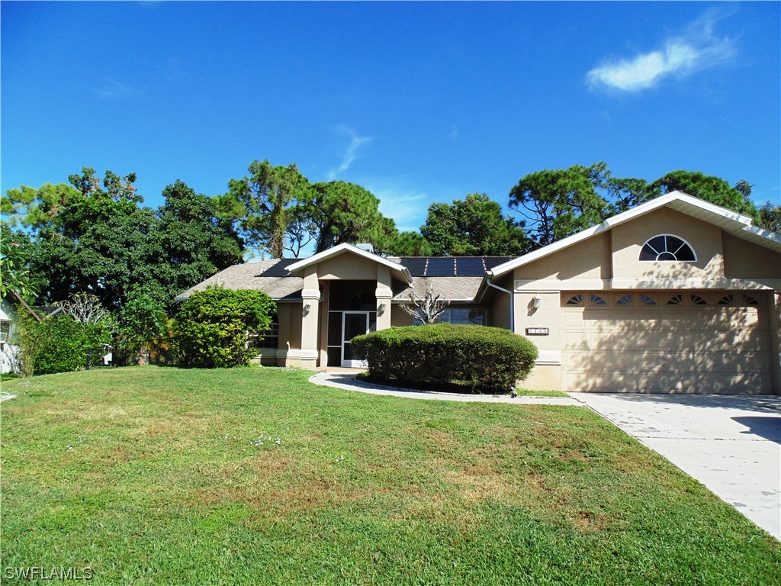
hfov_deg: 76.4
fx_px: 496
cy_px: 293
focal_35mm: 22
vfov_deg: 61.1
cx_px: 390
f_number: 3.1
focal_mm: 4
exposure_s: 1/1000
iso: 80
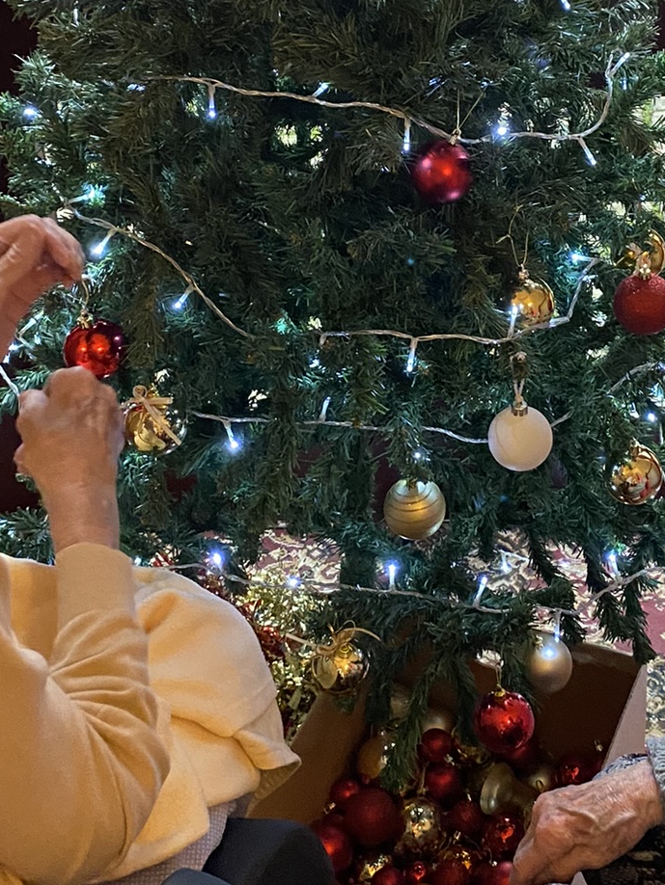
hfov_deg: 25.1
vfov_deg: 32.5
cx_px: 458
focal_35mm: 58
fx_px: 1485
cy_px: 213
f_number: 1.8
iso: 400
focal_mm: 4.25
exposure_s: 1/50
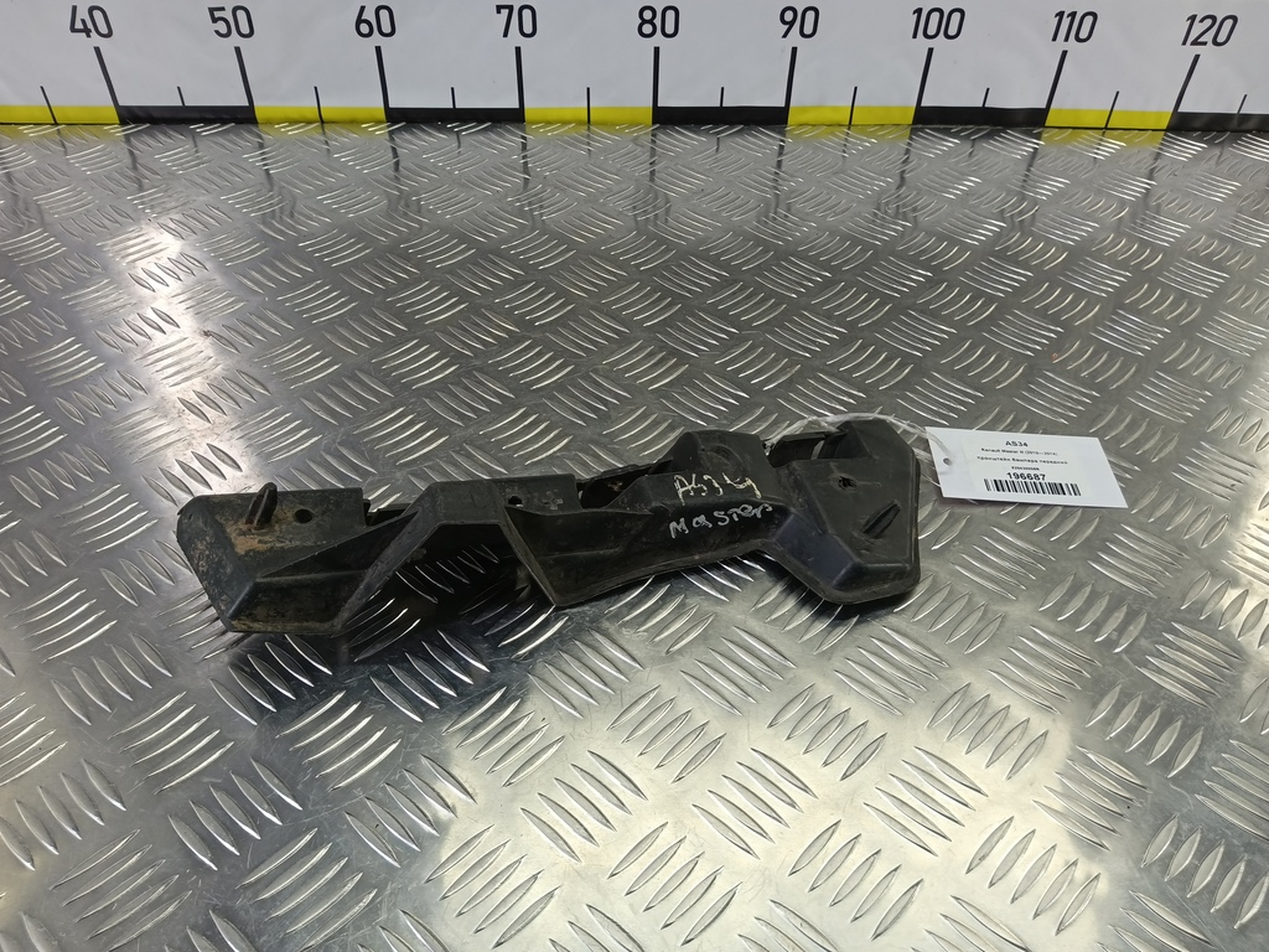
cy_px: 476
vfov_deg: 58.9
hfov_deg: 73.9
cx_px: 634
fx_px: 843
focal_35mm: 23
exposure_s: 1/50
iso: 87
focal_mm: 4.11
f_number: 1.6
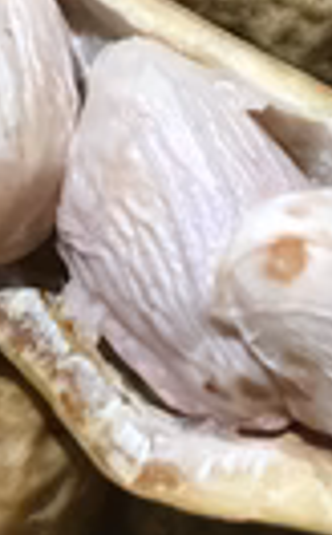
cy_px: 215
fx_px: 1309
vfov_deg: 23.0
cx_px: 219
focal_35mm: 90
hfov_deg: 14.4
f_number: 1.8
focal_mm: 3.99
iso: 32
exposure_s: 1/33
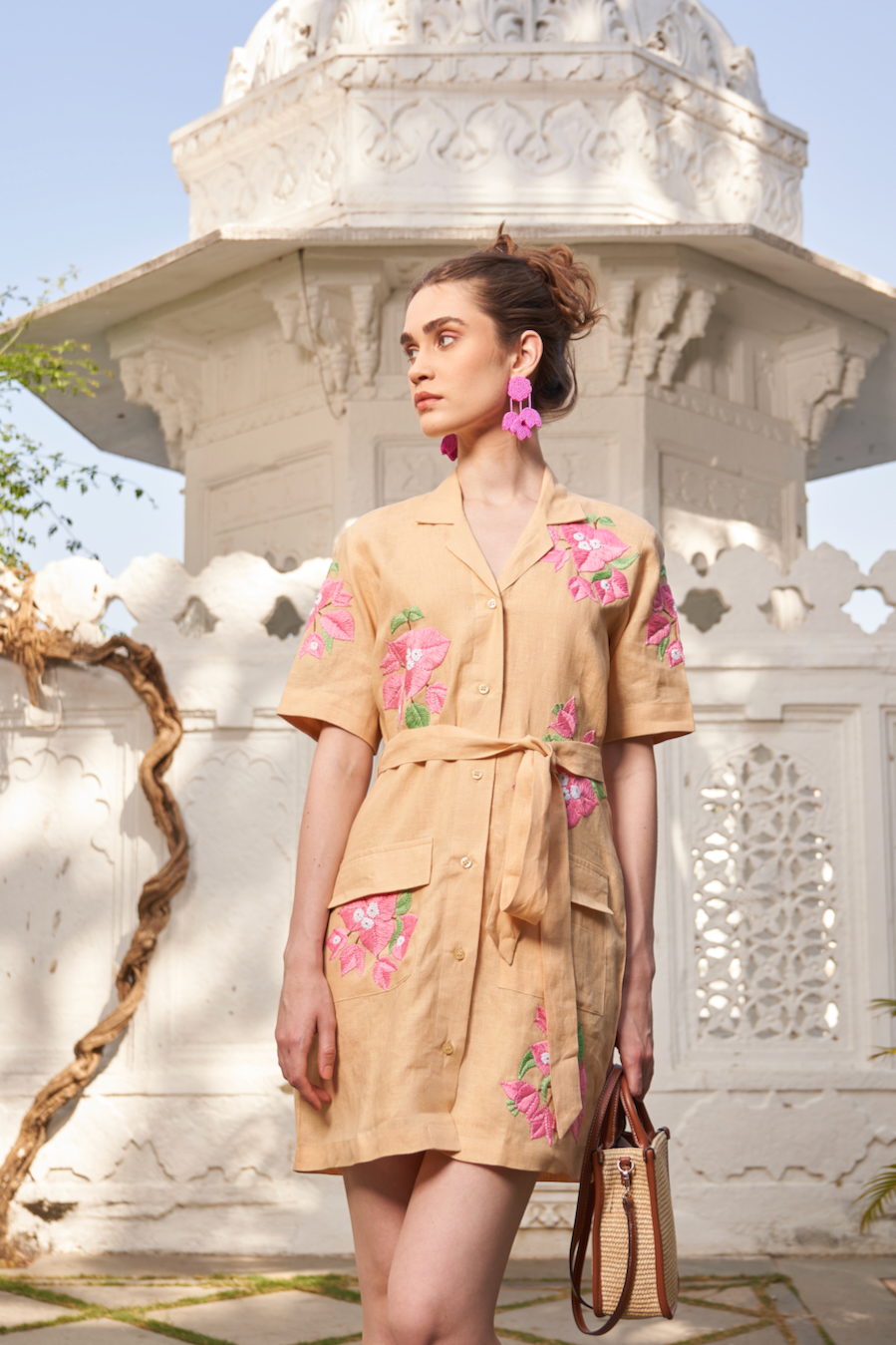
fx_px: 1382
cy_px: 672
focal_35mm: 37
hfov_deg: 35.9
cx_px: 448
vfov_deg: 51.9
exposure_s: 1/500
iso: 50
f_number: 2.8
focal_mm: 25
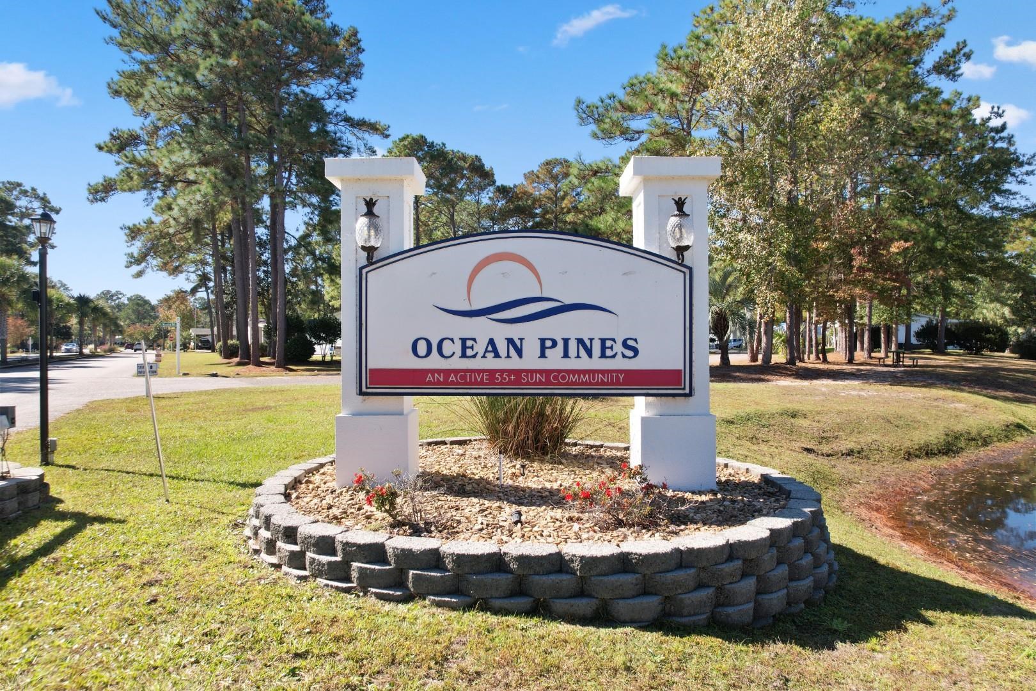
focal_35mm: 22
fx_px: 633
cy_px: 346
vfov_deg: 57.2
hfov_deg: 78.6
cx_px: 518
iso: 110
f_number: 2.8
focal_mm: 8.38
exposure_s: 1/50
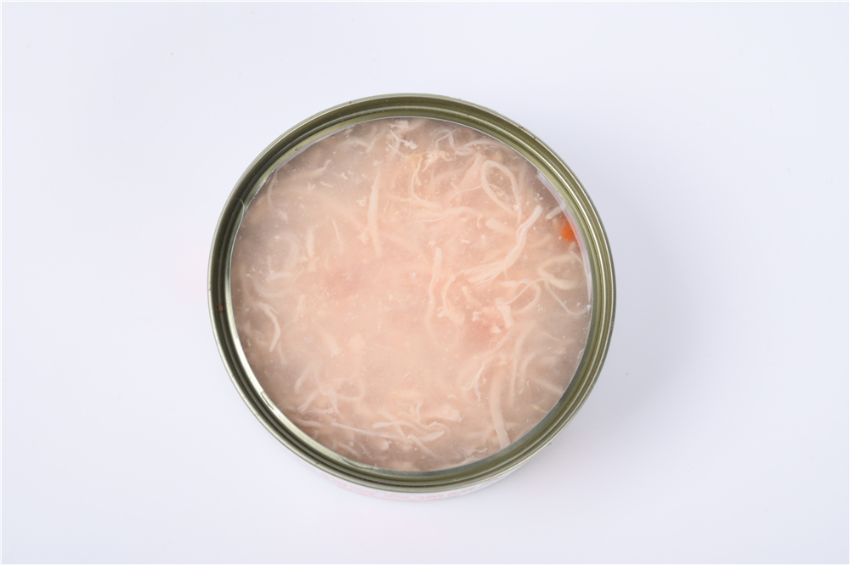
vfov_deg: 11.4
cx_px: 425
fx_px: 2831
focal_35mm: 120
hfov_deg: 17.1
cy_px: 282
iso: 125
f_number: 11
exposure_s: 1/125
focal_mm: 120
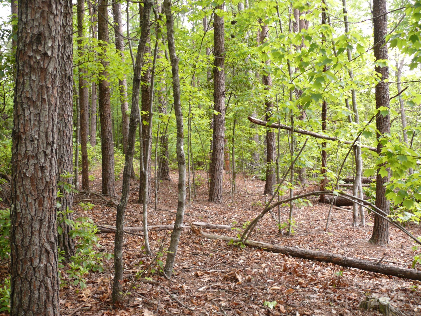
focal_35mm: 35
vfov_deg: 40.7
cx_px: 210
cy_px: 158
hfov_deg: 52.6
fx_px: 426
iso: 100
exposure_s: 1/50
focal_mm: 7.4
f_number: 2.8
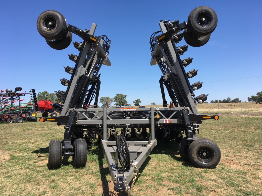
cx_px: 131
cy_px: 98
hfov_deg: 61.7
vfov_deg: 48.2
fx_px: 219
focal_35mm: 29
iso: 25
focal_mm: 4.15
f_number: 2.2
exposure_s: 1/1508
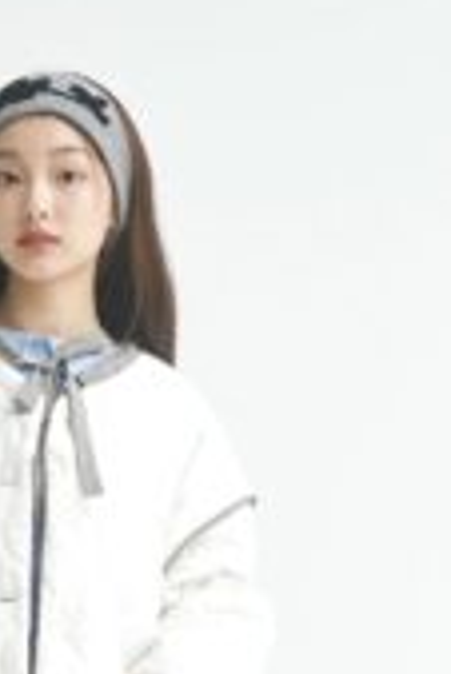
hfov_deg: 8.9
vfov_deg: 13.2
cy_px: 714
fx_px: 2875
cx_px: 16
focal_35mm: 153
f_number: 4
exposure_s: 1/125
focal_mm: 57.5
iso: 640
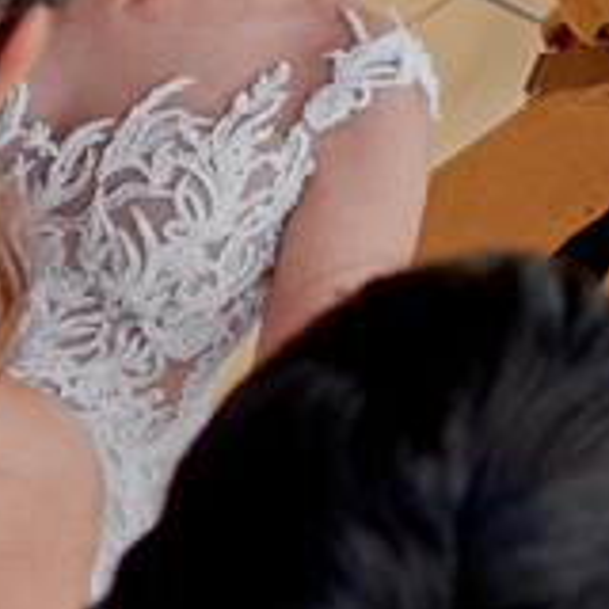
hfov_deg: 6.6
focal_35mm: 223
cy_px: 573
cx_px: -1614
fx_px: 4439
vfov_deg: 7.8
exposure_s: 1/200
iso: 100
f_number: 4
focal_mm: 35
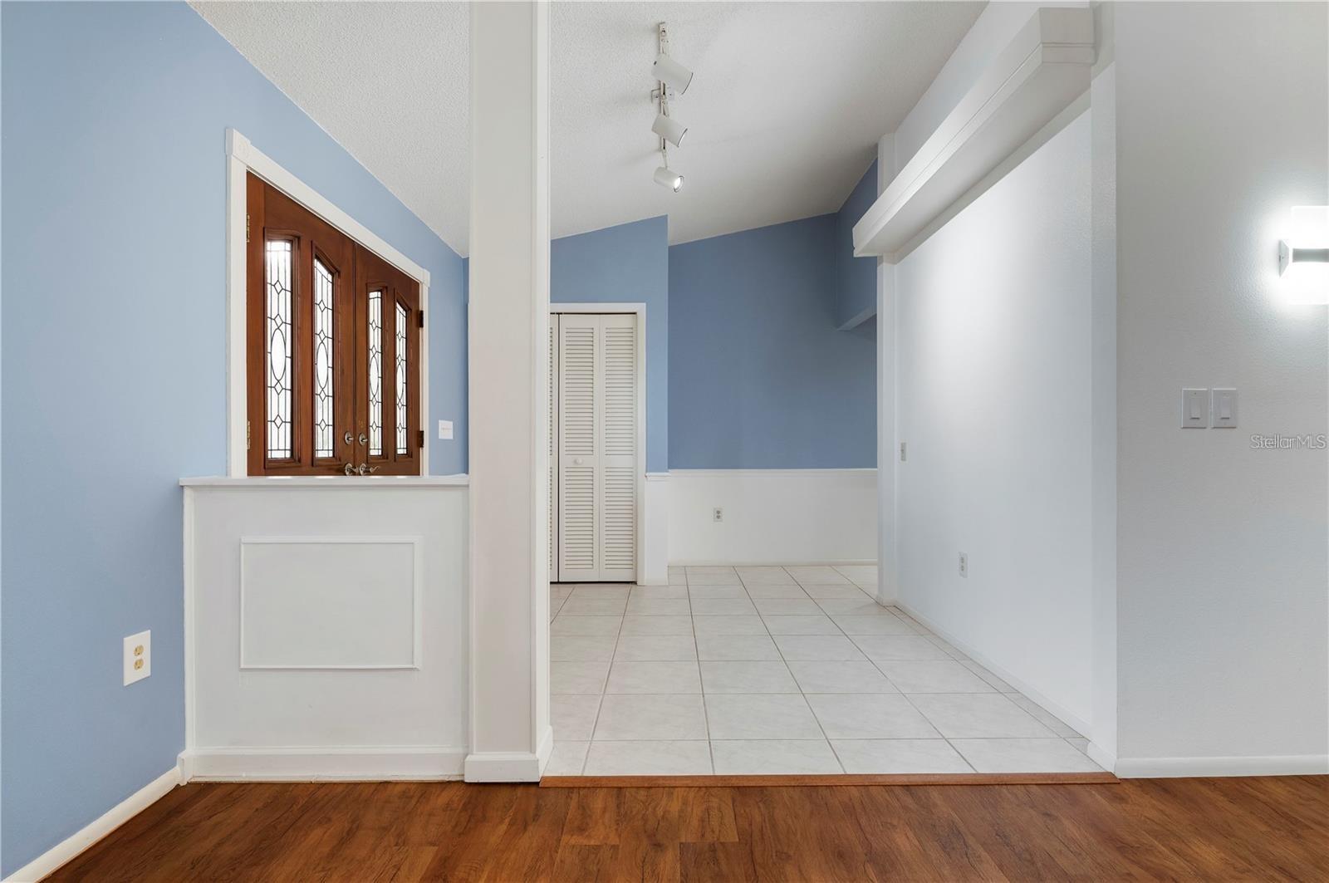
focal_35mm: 17
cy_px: 442
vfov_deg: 70.3
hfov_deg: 93.3
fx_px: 627
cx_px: 664
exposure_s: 1/10
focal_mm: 17
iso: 500
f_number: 8
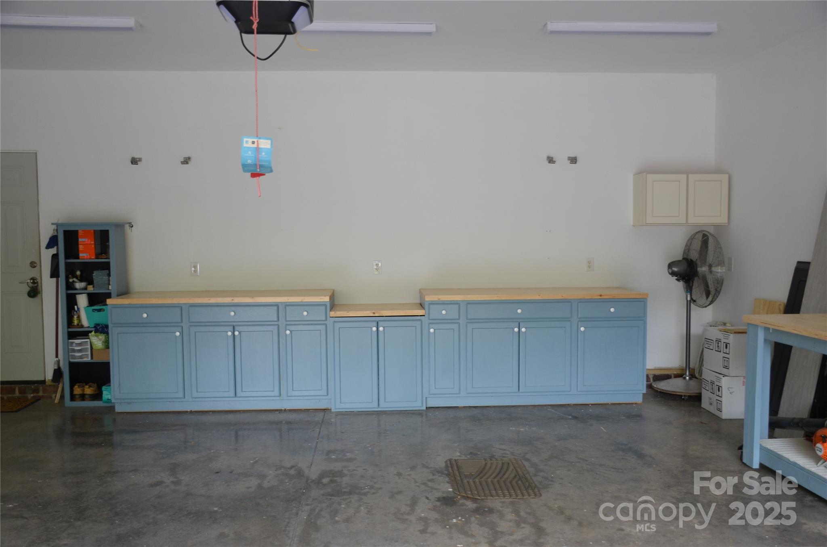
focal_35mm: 33
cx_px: 414
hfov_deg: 57.3
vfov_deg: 39.8
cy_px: 274
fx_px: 756
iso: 400
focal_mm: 22
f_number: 4
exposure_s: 1/60
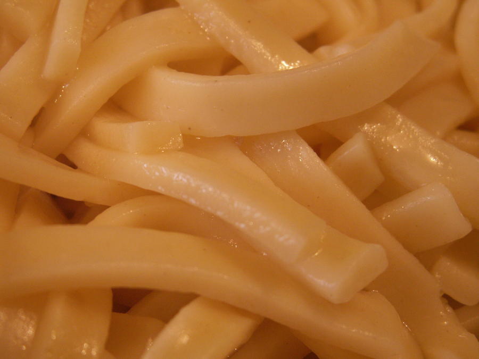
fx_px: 858
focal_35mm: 62
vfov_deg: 23.7
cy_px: 180
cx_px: 240
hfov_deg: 31.2
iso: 160
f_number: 3.2
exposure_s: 1/25
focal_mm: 10.28
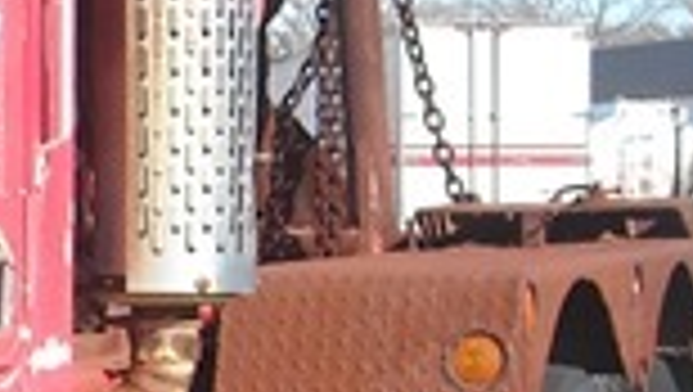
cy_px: 311
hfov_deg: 10.3
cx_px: -536
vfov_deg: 6.1
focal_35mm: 198
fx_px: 3642
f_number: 5.6
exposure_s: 1/148
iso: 64
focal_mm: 5.7
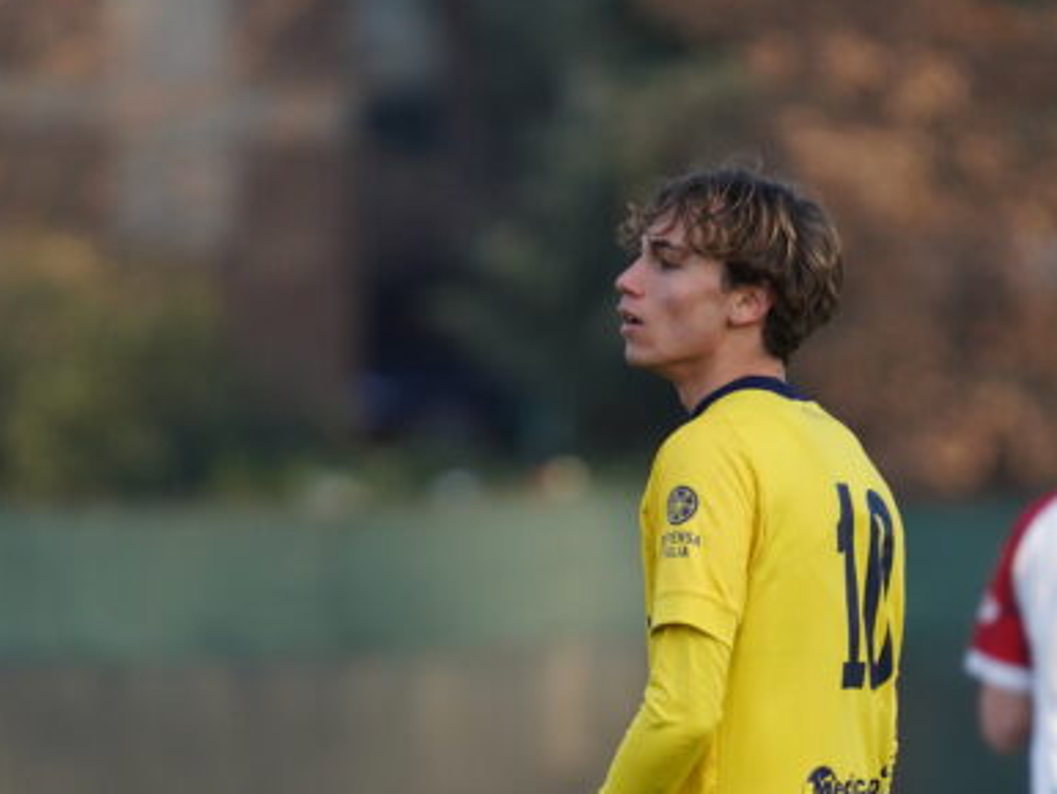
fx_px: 35157
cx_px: 689
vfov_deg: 1.3
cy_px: 624
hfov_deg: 1.7
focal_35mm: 1151
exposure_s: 1/1600
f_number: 6.3
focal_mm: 600
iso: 2000
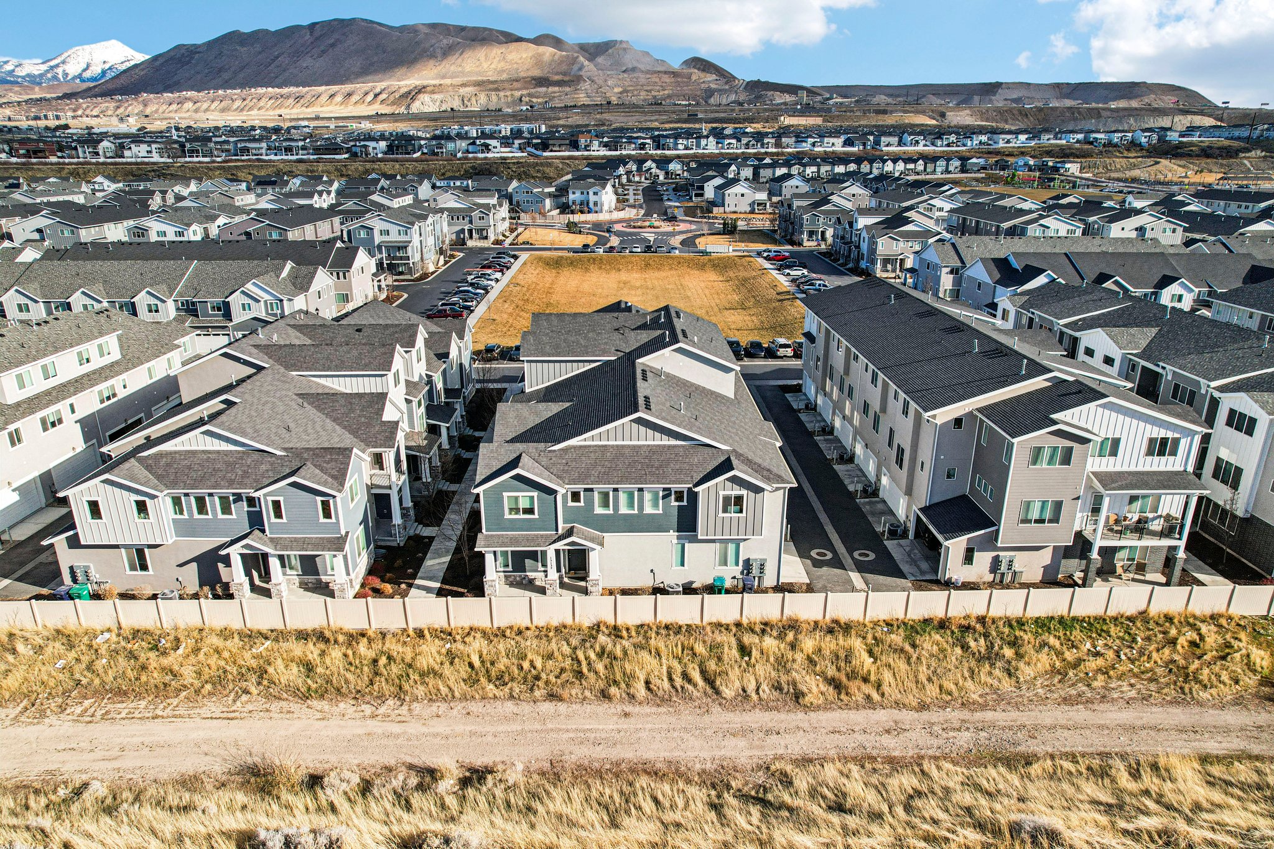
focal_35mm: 22
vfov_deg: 57.2
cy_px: 424
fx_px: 778
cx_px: 637
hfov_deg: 78.6
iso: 140
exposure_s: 1/80
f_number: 2.8
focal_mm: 8.4
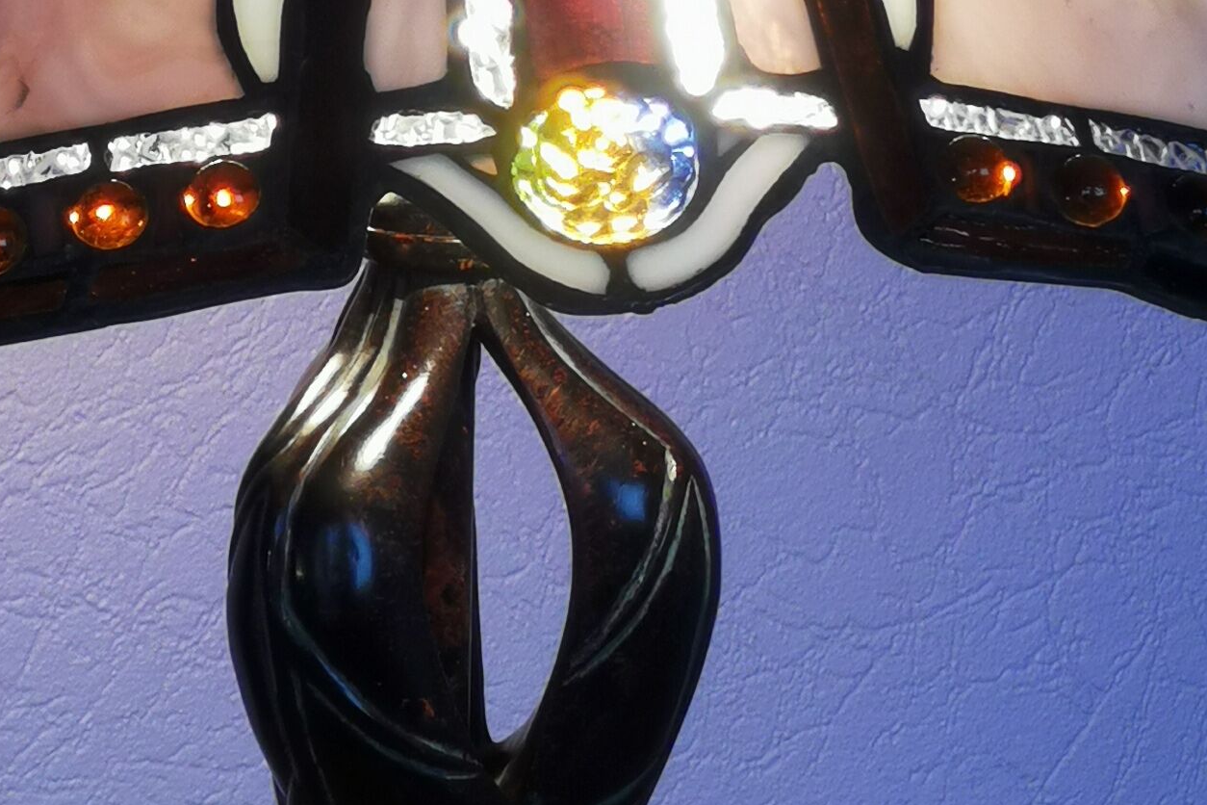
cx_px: 476
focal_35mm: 245
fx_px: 8214
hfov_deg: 8.4
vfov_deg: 5.6
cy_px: 169
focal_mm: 7.48
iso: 80
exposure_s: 1/100
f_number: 2.4
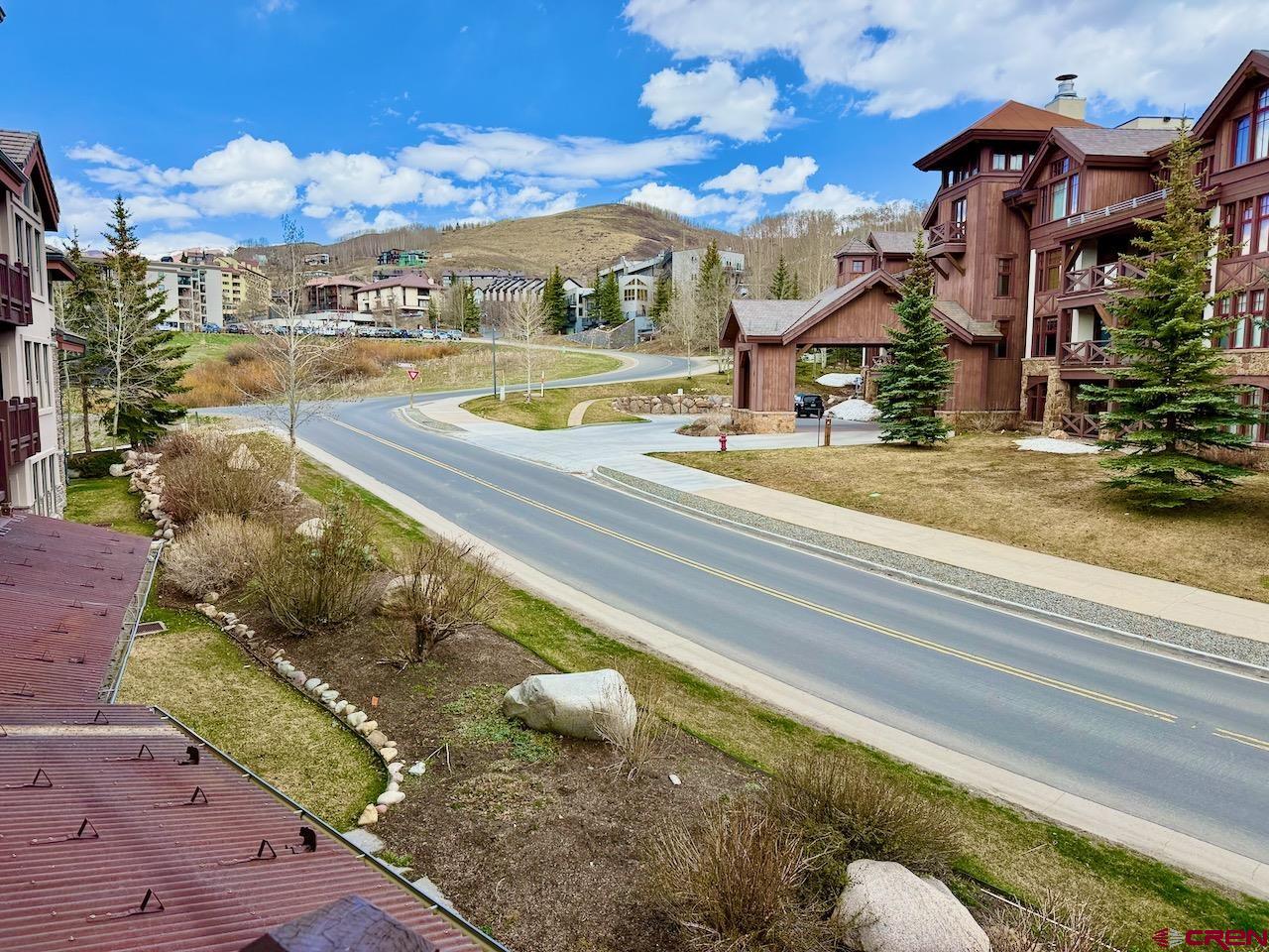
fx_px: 880
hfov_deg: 71.6
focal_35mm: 24
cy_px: 476
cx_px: 634
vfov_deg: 56.8
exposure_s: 1/2801
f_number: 1.78
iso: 100
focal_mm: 6.76
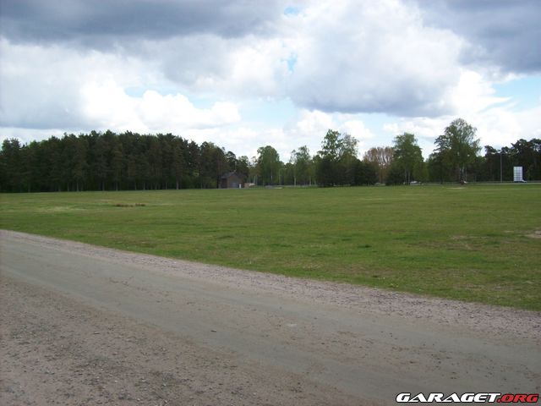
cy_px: 203
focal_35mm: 36
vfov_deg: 39.7
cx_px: 270
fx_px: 563
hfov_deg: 51.4
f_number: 4.8
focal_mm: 6
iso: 80
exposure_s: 1/305
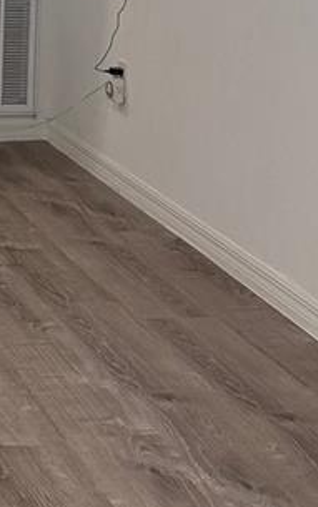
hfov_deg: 12.4
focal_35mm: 100
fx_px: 1385
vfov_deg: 20.2
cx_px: -183
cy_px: 13
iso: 200
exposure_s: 1/120
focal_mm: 6.76
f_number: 1.78
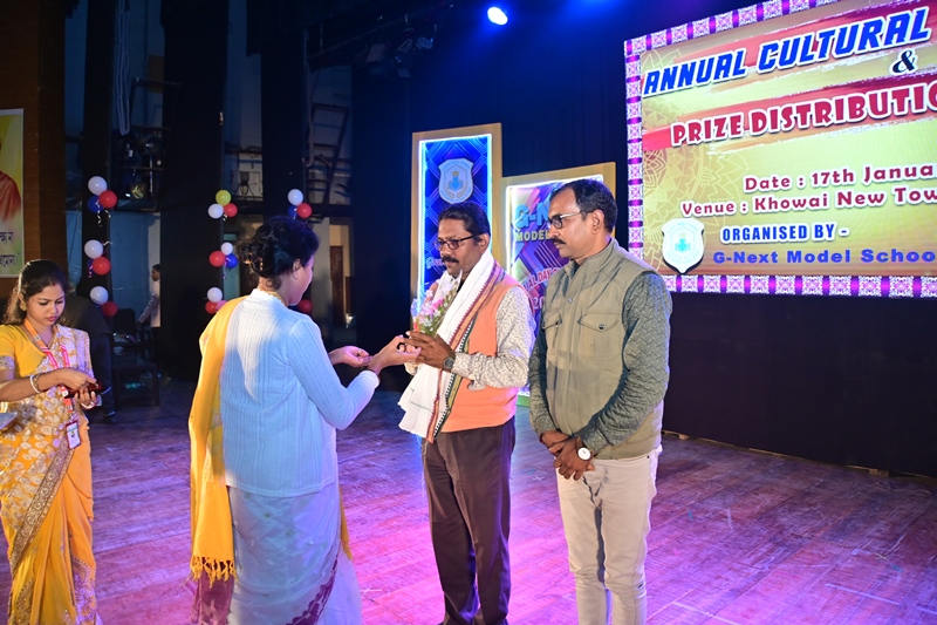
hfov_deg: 43.0
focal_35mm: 46
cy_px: 312
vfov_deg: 29.4
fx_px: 1190
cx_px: 468
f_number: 5
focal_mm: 30.5
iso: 640
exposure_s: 1/125
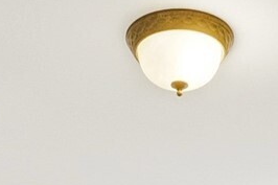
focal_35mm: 105
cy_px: 462
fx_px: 812
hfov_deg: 19.3
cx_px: 204
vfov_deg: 10.8
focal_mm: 16.5
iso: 1250
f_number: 9
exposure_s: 1/1000
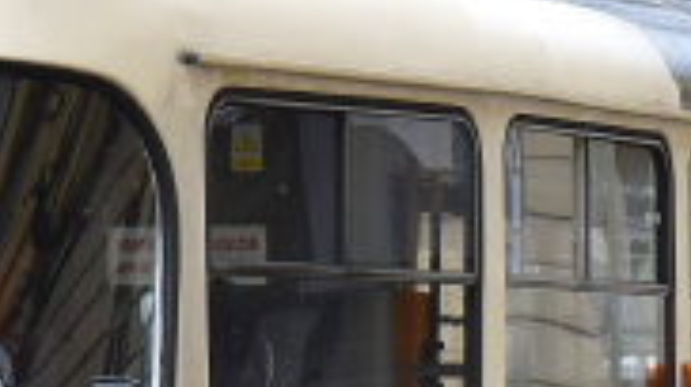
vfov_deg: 3.5
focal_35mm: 348
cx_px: 243
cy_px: 97
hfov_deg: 6.2
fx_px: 6366
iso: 320
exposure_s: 1/60
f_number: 7.1
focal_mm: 31
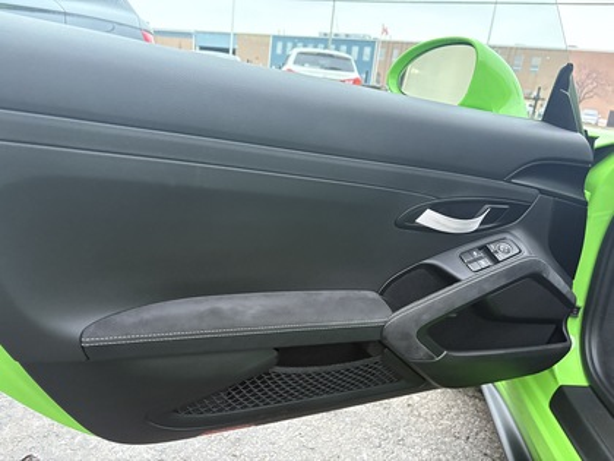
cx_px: 307
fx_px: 461
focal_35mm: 26
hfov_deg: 67.3
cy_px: 230
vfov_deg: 53.1
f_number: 1.6
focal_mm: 5.96
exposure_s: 1/36
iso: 640
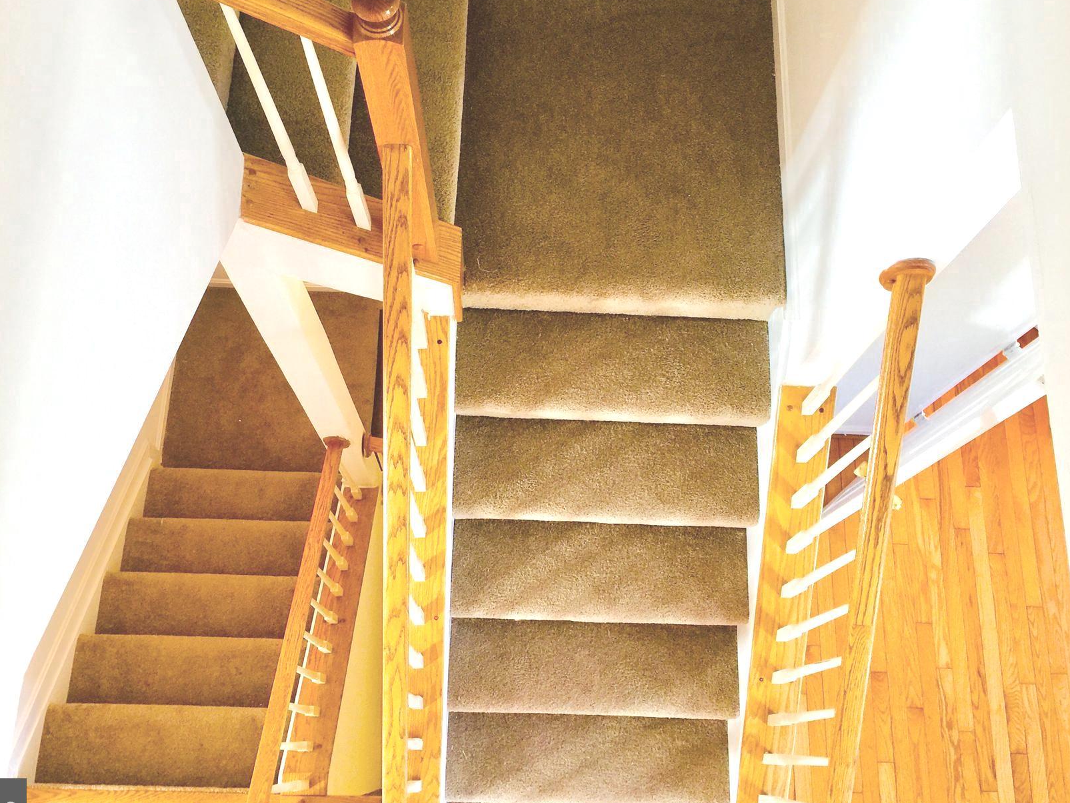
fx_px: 1144
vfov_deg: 38.5
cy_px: 321
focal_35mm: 37
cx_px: 543
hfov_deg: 50.1
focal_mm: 4.15
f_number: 2.2
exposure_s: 1/15
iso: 64
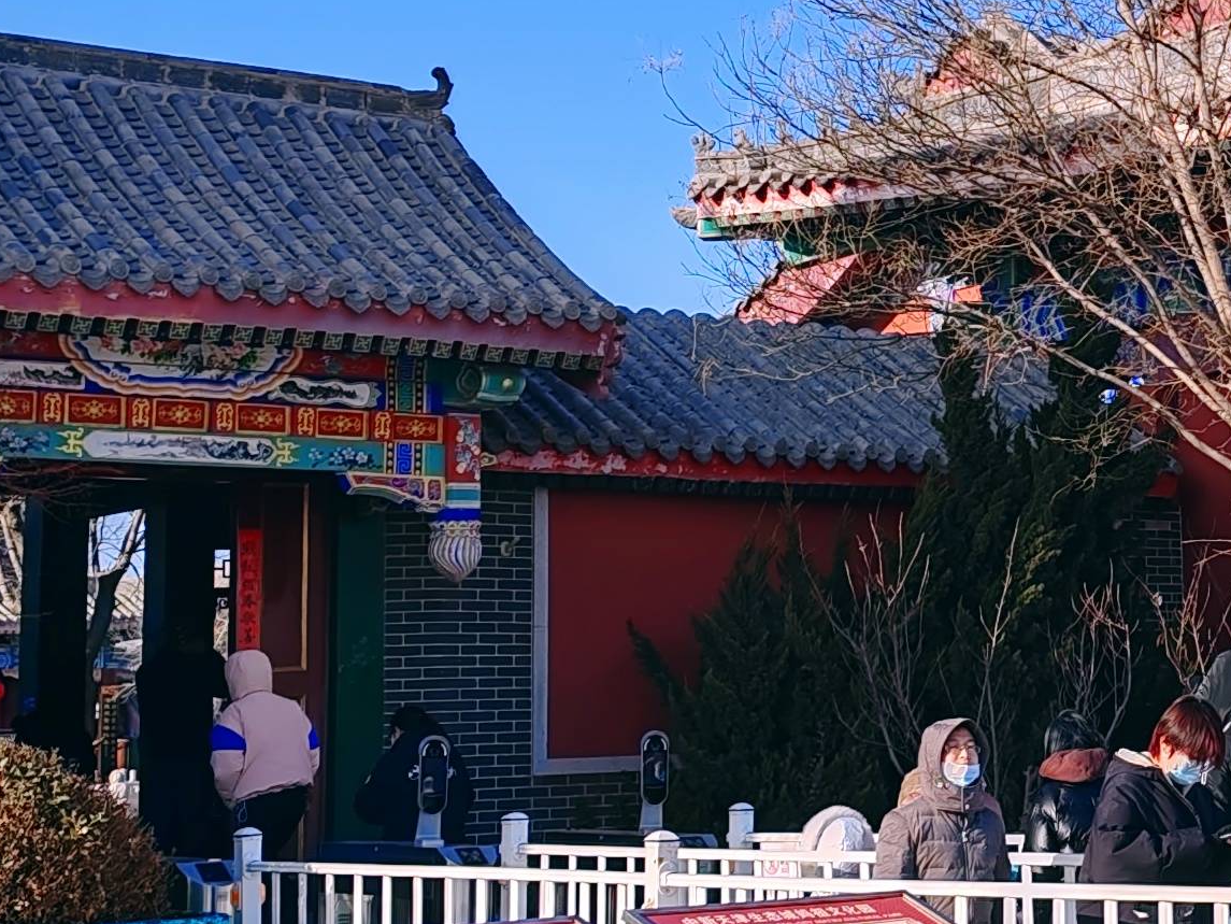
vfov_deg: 17.1
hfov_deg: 21.7
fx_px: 3059
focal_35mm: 86
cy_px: 315
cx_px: 1297
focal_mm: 6.14
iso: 50
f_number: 1.8
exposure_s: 1/462
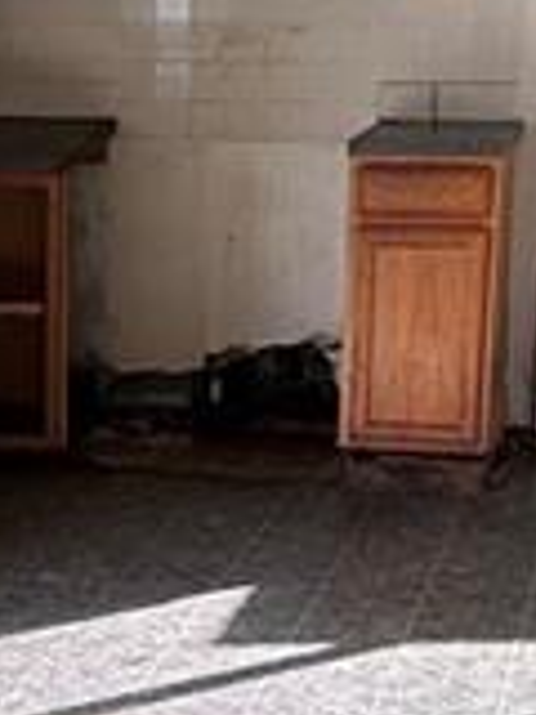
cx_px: -13
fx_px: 2168
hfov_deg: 13.9
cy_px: 635
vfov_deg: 18.4
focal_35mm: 105
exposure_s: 1/120
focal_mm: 2.22
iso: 40
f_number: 2.2
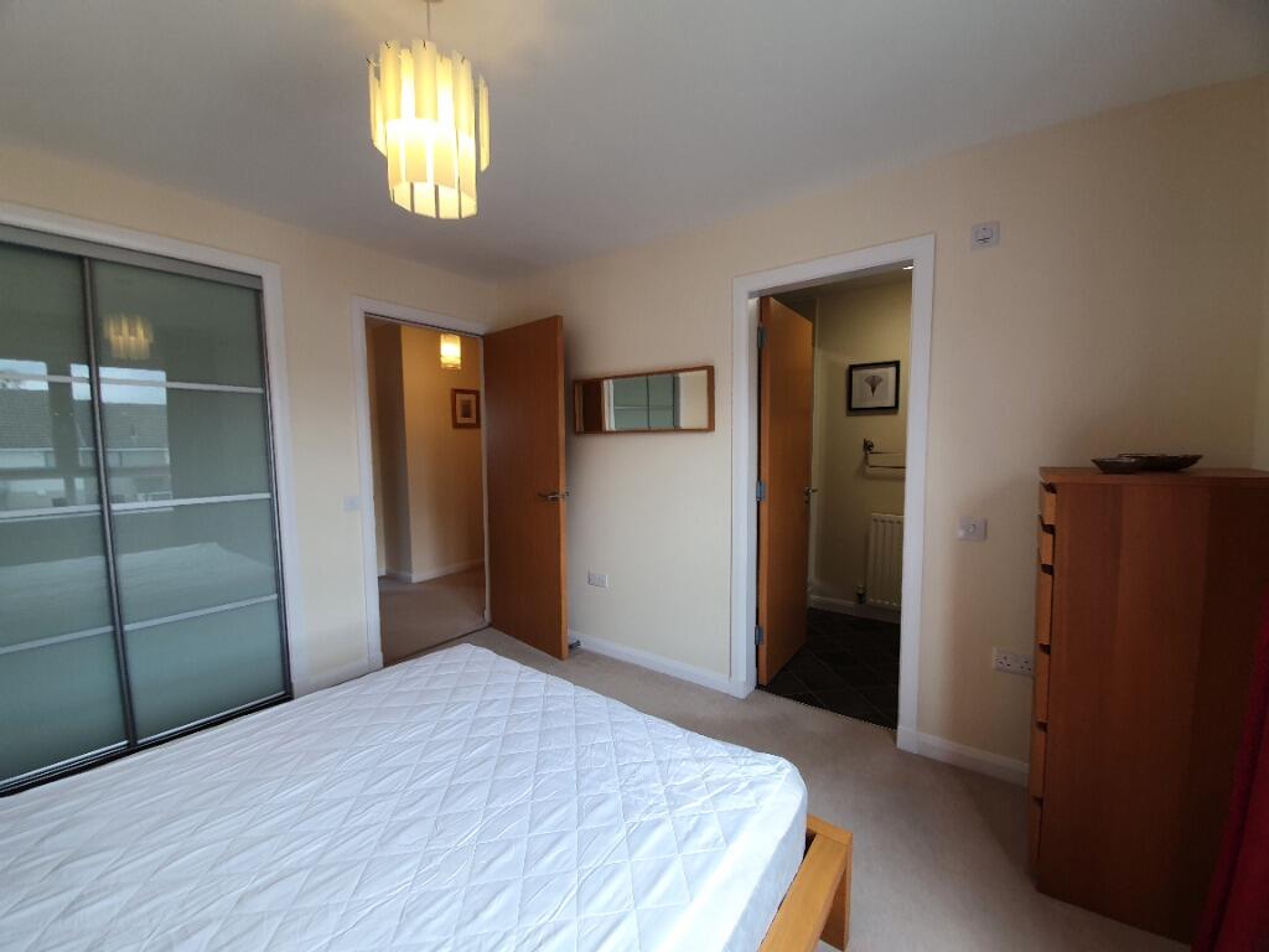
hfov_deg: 106.2
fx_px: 477
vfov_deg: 89.9
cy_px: 476
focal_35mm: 13
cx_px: 634
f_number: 2.2
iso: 50
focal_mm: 1.8
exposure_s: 1/50
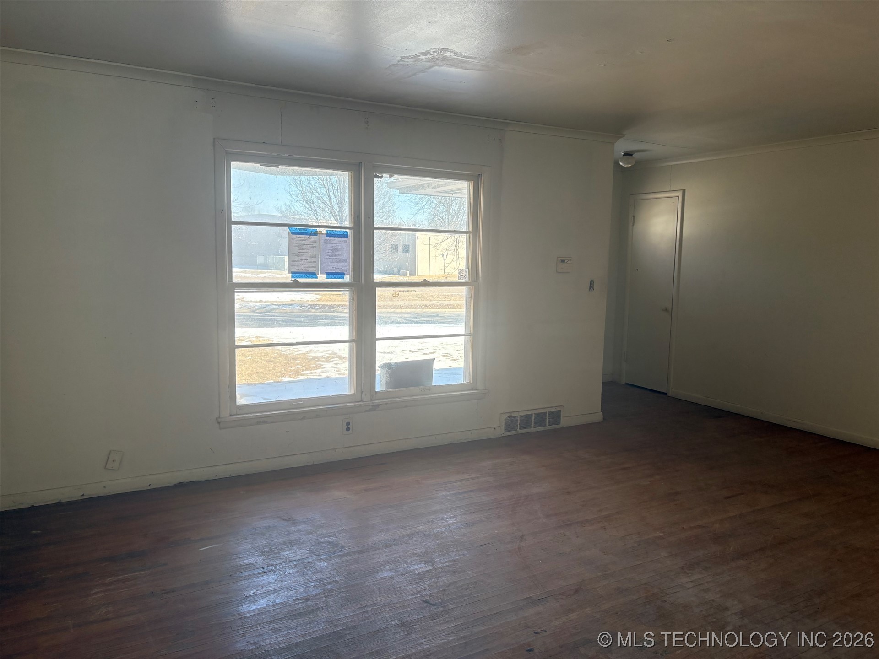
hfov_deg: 67.3
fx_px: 660
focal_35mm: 26
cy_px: 330
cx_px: 440
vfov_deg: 53.1
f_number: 1.6
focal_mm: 5.96
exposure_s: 1/236
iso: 100
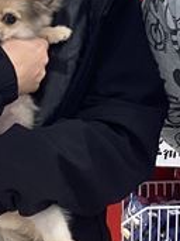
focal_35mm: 145
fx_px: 1007
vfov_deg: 13.4
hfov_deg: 10.2
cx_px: 120
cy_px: 1
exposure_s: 1/50
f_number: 2.4
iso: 80
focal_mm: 3.3
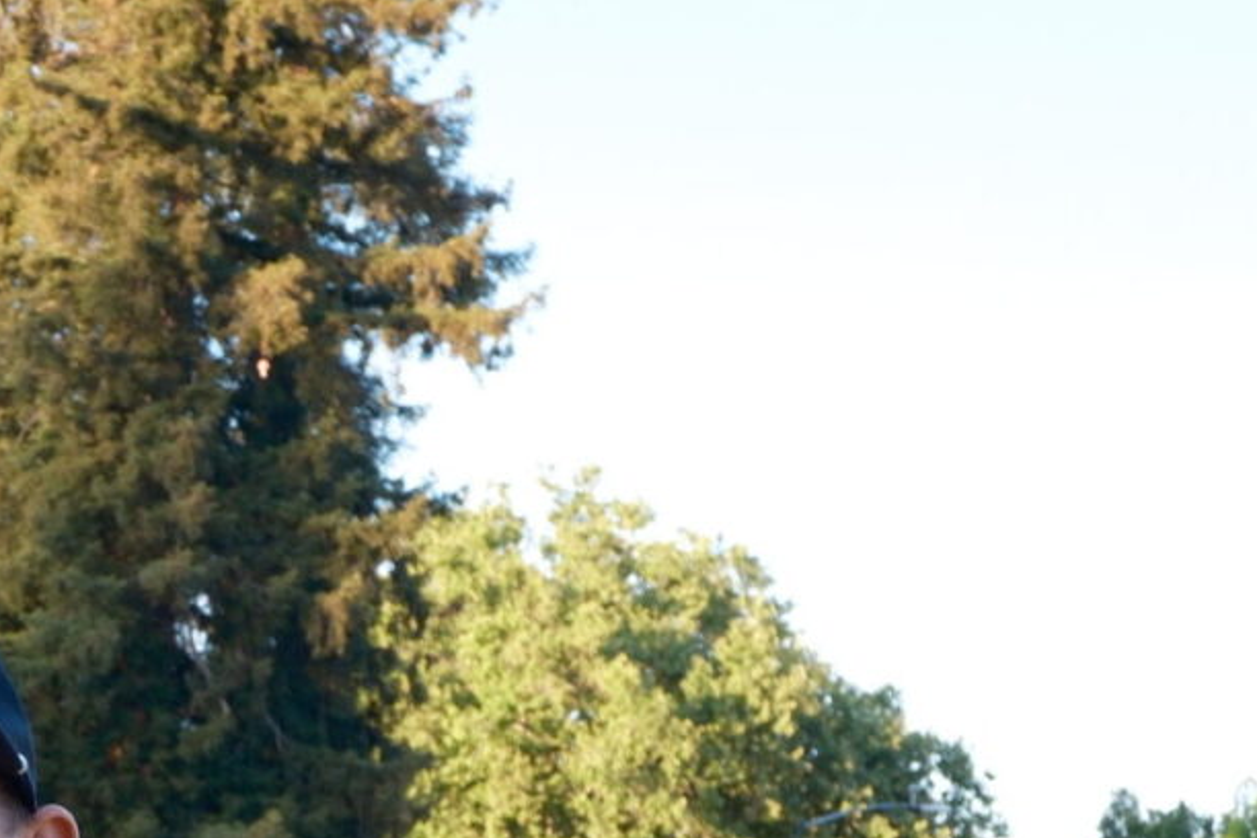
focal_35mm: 103
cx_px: -294
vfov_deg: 12.9
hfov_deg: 18.7
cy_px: 1062
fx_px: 3596
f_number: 5.6
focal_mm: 24.2
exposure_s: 1/320
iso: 1000
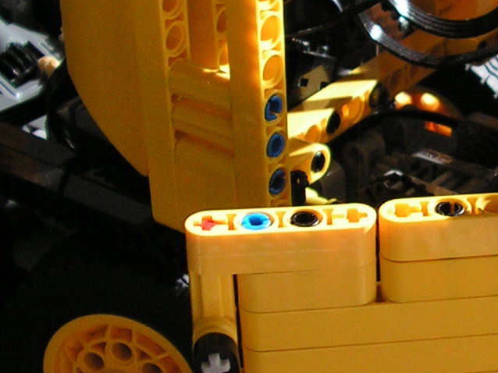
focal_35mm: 122
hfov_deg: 15.9
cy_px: 152
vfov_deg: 12.1
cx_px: 475
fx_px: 1754
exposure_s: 1/40
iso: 125
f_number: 3.2
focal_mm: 6.4
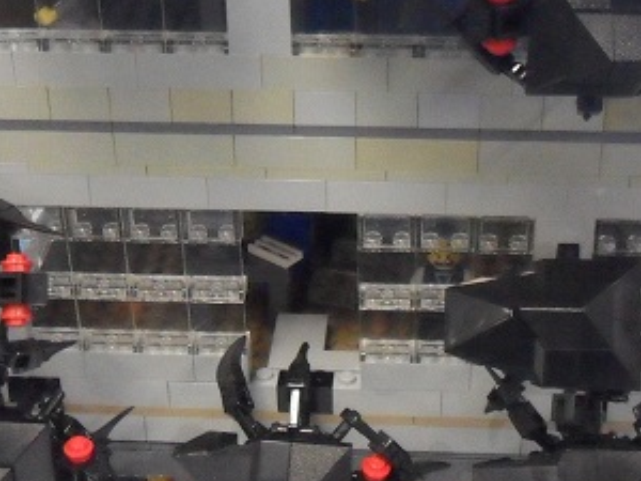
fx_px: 1333
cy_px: 261
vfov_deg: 20.4
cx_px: 372
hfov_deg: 27.0
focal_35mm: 72
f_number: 3.5
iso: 400
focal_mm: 4.9
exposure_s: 1/30
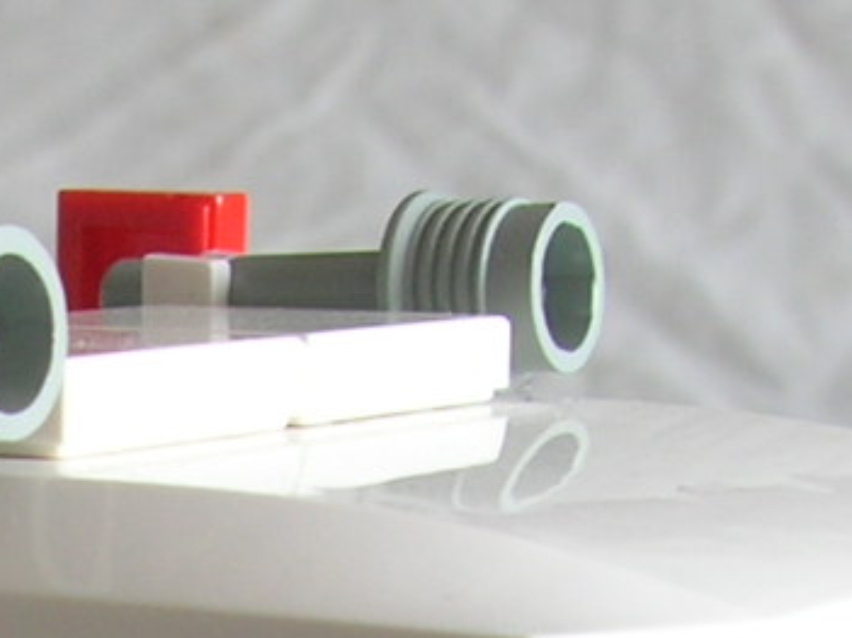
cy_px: 1300
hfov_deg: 12.1
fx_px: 3814
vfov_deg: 9.0
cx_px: -500
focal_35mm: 155
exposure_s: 1/17.2
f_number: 4.9
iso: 50
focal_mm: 5.7
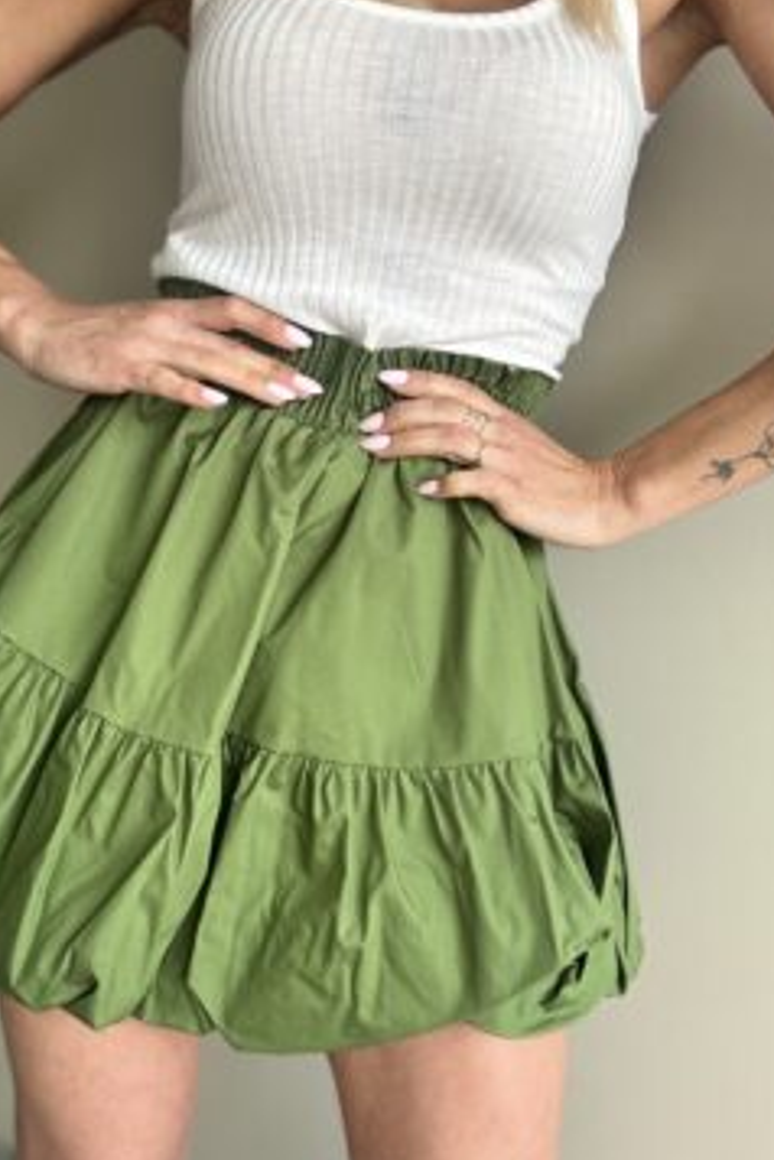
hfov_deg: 37.7
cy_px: 526
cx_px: 322
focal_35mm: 35
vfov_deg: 54.4
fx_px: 1129
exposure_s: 1/66
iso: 80
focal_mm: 2.69
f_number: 1.9
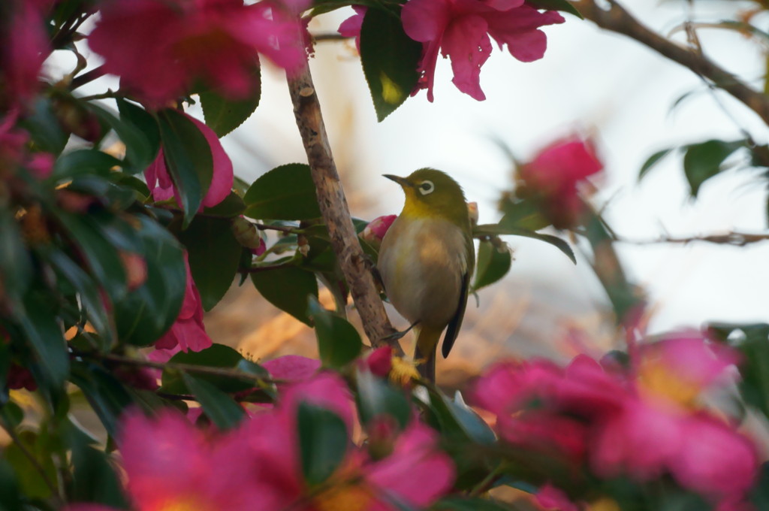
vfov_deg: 1.8
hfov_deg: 2.8
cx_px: 384
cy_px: 256
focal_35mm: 750
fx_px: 16000
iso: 800
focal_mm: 500
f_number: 8
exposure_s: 1/250
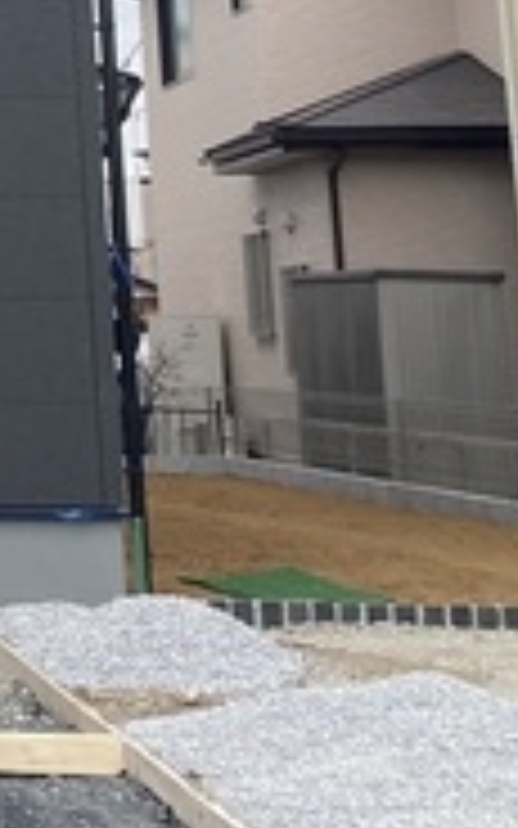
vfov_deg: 19.4
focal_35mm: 103
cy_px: -54
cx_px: -761
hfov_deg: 10.7
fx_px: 2327
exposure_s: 1/522
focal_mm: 3.99
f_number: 1.8
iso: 20
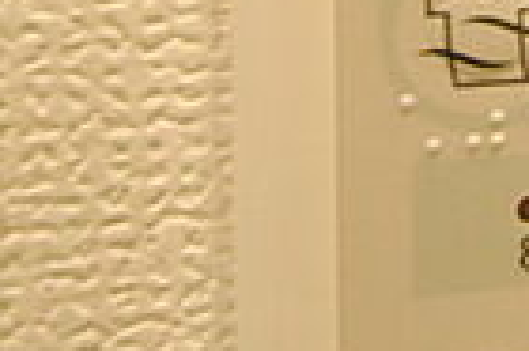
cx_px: 964
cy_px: -121
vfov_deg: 13.6
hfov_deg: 17.2
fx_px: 1409
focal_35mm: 96
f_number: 5.3
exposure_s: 1/30
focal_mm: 14
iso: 720
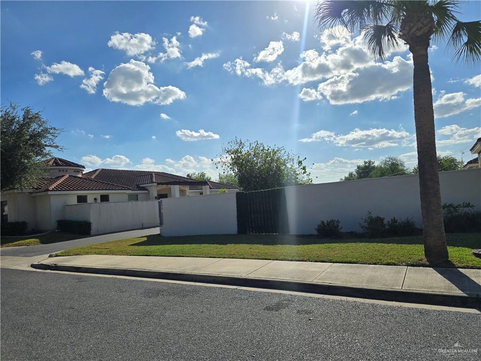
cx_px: 240
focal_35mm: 23
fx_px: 320
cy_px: 180
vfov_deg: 58.9
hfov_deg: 73.9
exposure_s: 1/2259
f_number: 1.7
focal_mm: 6.3
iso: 12
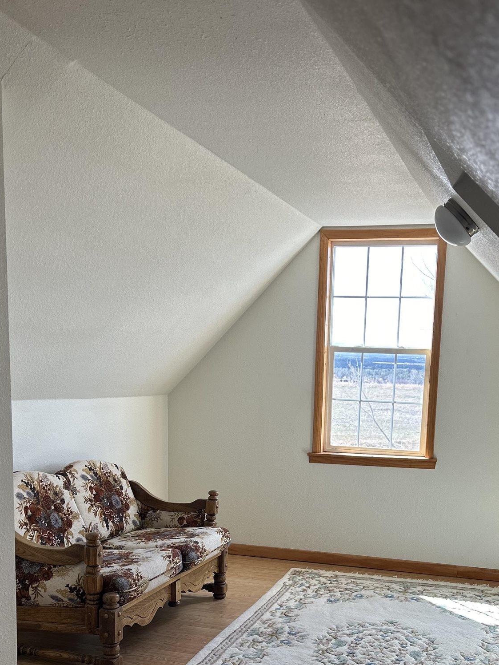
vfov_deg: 45.5
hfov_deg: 35.8
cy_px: 483
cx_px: 307
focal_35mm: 40
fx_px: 769
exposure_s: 1/212
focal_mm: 5.7
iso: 40
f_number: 1.5
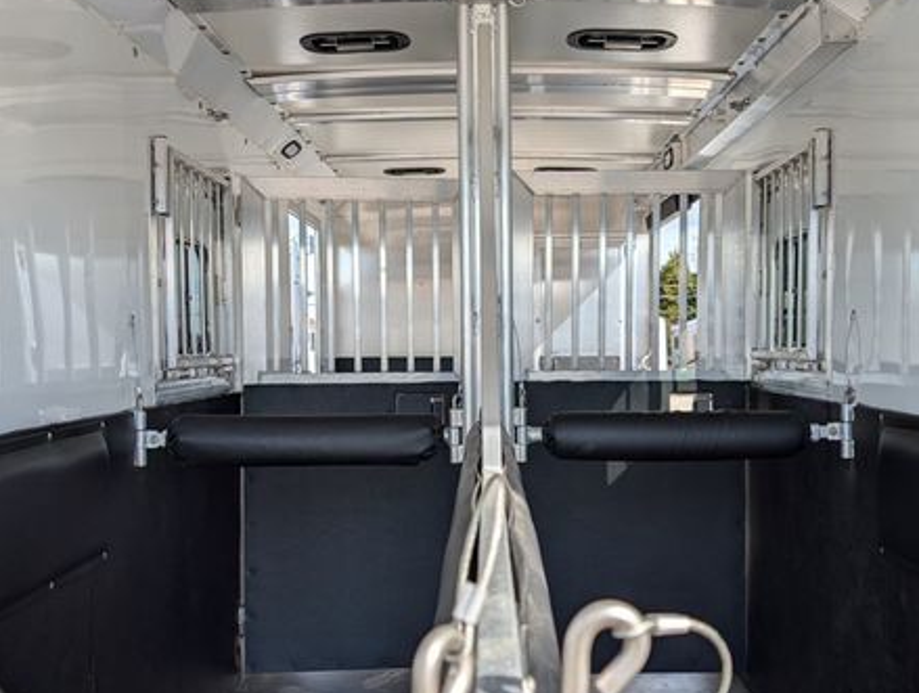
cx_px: 500
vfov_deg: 40.8
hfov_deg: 52.5
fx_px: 931
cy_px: 373
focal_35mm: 35
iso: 19
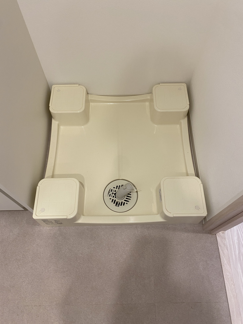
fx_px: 243
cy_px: 162
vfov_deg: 67.3
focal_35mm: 26
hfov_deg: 53.1
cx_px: 122
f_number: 1.8
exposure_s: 1/50
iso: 80
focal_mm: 4.25
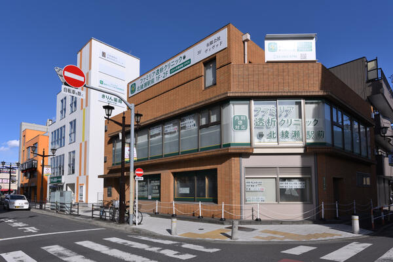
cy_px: 131
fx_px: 218
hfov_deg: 84.0
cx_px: 196
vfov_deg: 61.9
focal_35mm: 20
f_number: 11
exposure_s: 1/160
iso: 64
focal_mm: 20
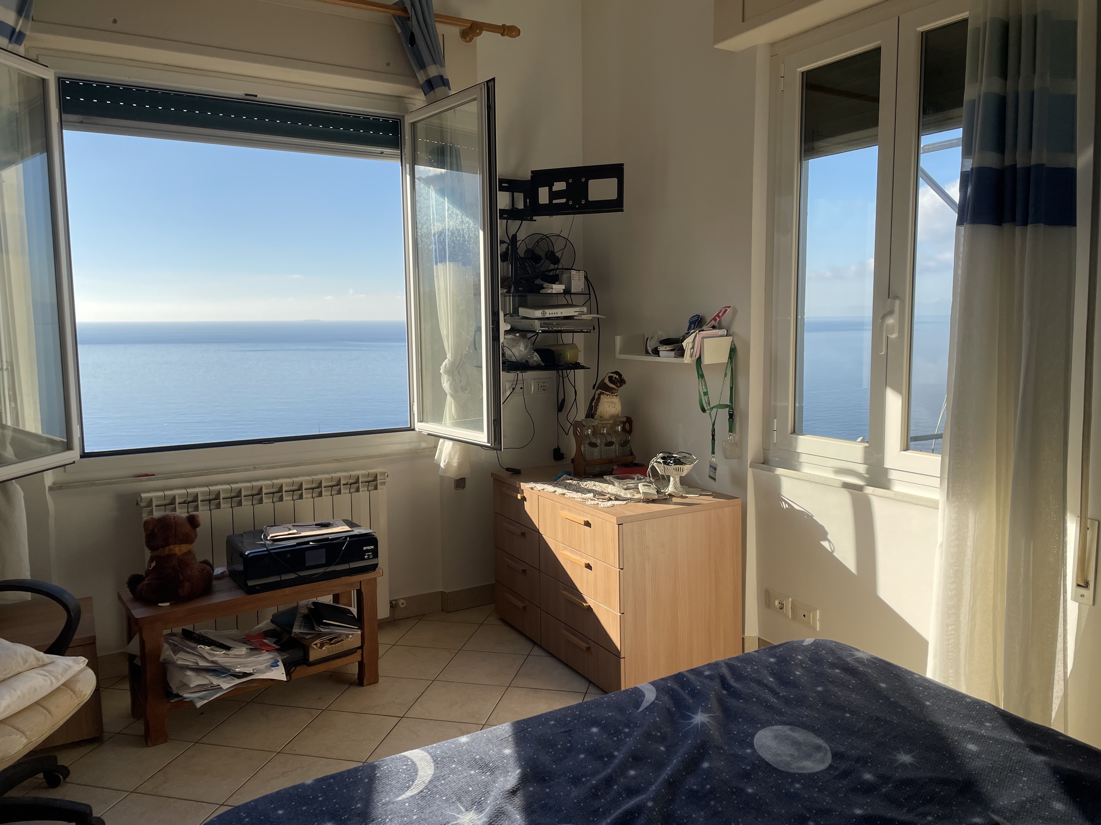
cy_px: 412
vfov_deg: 53.1
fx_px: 827
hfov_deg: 67.3
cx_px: 550
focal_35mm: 26
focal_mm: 4.2
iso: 32
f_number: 1.6
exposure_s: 1/2212
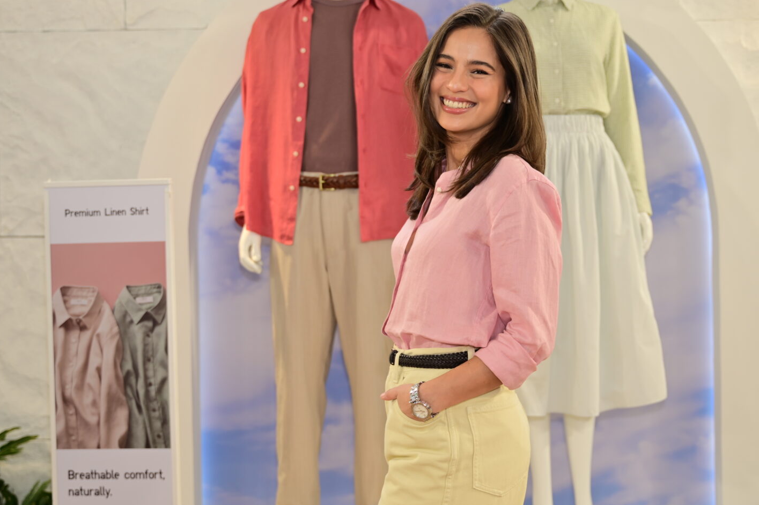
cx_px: 467
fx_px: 1159
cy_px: 252
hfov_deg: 36.1
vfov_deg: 24.6
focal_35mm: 55
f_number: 2.8
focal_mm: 38
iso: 100
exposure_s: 1/125
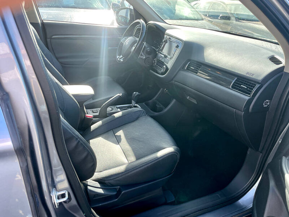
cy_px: 108
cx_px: 144
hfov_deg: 67.3
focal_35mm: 26
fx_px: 217
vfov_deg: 53.1
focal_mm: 4.2
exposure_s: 1/368
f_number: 1.6
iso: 32
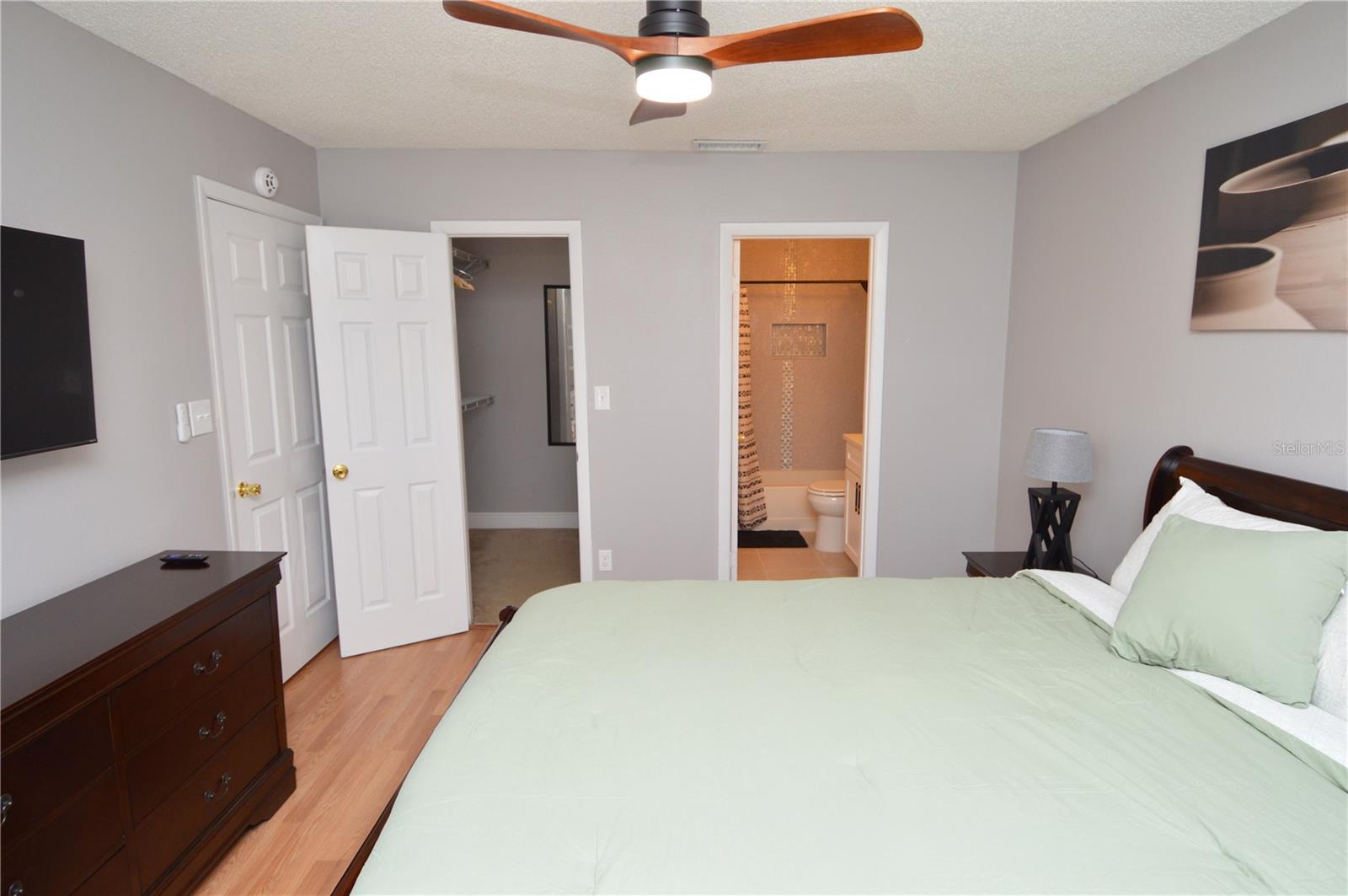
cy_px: 448
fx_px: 673
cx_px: 674
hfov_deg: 90.1
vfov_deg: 67.3
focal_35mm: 18
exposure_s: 1/60
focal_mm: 12
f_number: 4
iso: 400
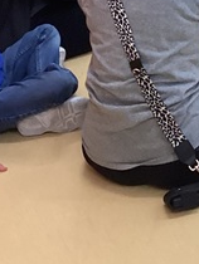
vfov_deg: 15.3
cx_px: 286
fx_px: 903
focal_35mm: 118
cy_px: -137
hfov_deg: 12.1
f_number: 2.4
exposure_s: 1/50
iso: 160
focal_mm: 3.3
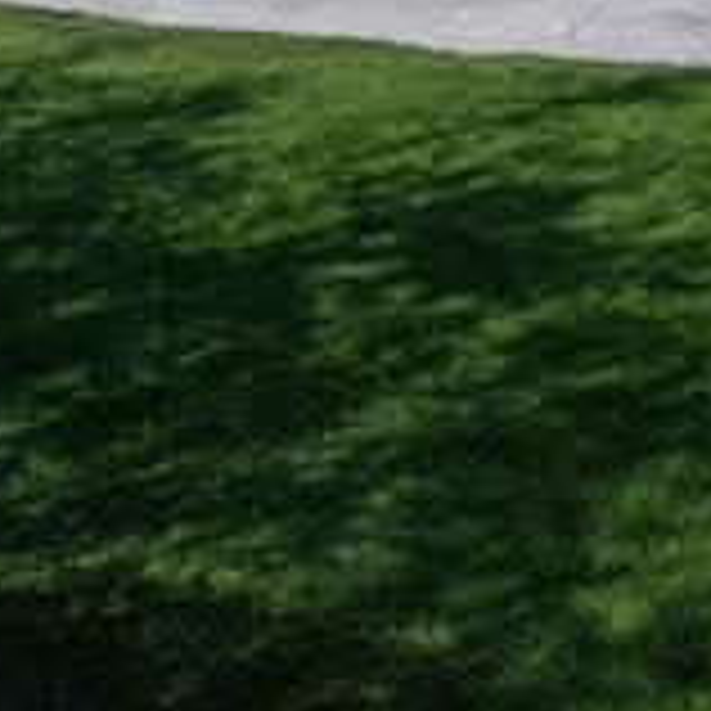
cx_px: 576
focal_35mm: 55
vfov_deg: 26.1
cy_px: -232
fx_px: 1278
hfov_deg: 30.3
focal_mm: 16
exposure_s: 1/1600
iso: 400
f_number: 5.6
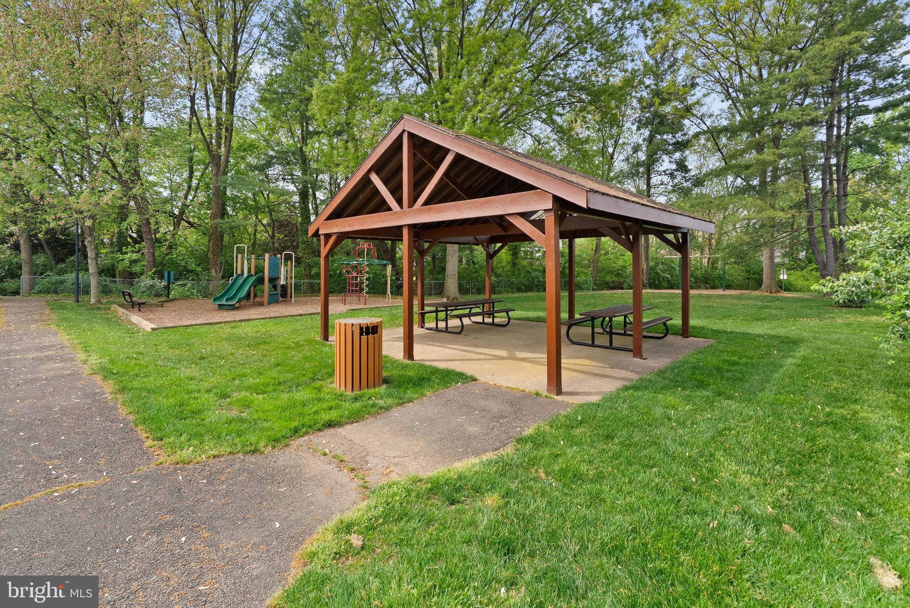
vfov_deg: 73.8
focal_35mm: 16
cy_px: 304
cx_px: 455
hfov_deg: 96.7
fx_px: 405
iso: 320
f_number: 10
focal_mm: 16
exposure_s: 1/50
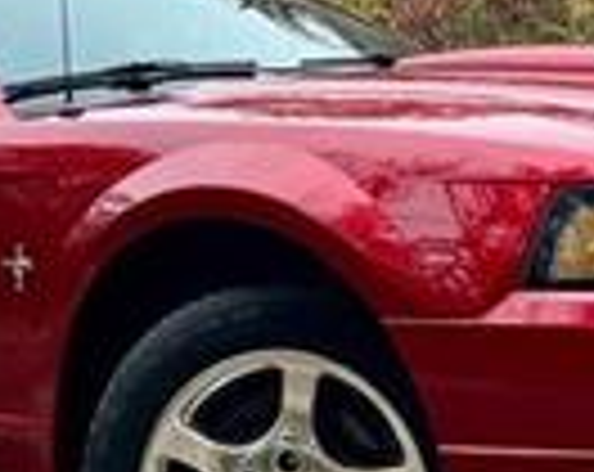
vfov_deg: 15.8
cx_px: 324
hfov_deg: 19.8
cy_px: 144
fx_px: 1701
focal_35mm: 97
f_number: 1.6
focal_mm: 5.1
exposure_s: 1/239
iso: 40
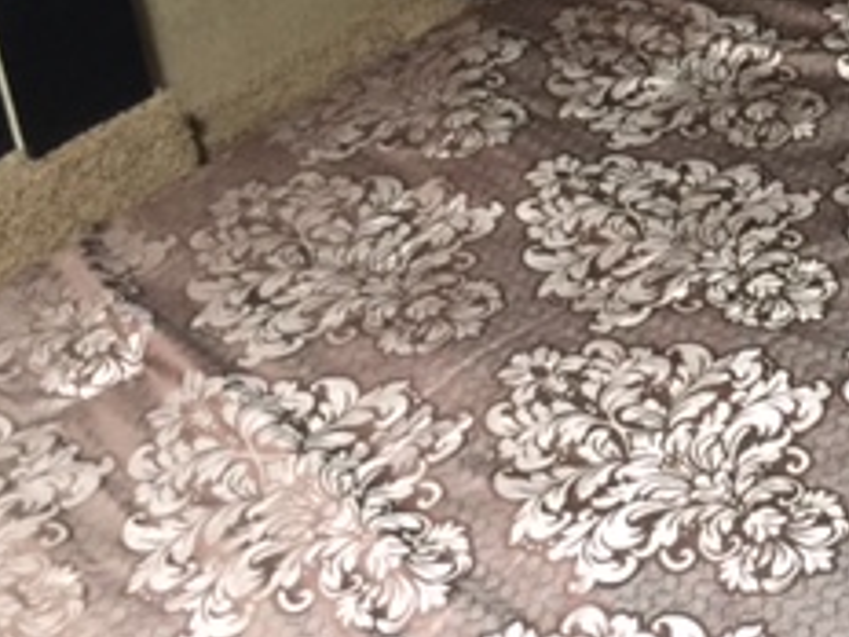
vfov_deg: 17.8
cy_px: -44
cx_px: 919
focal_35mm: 80
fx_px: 1962
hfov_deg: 23.1
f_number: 2.2
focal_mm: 4.15
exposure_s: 1/4
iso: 64
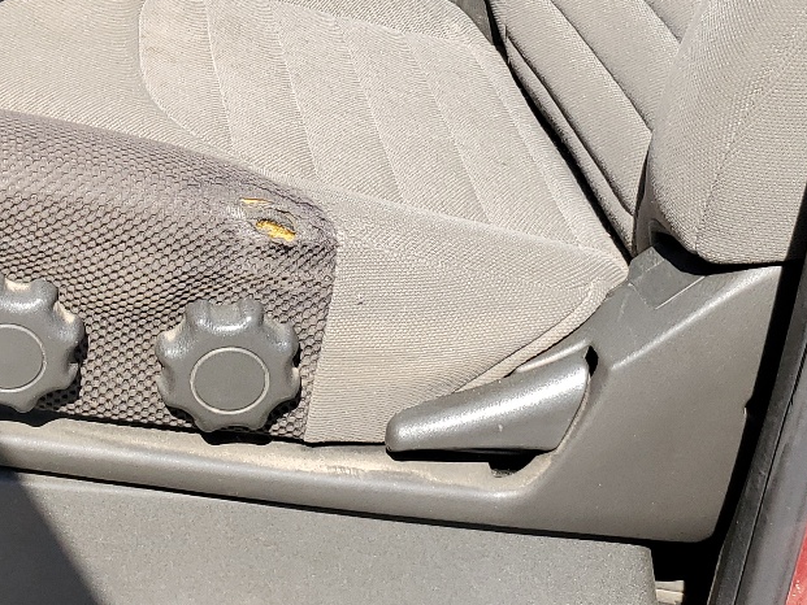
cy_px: -121
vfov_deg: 20.5
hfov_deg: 28.0
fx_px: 1562
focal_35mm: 67
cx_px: 94
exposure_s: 1/1111
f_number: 1.5
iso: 50
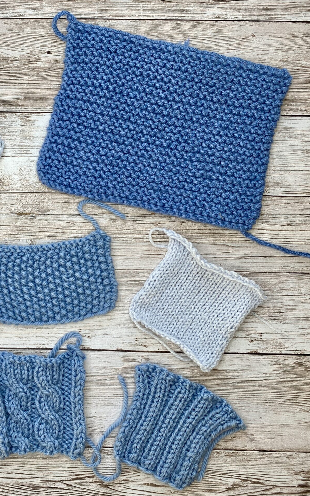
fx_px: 500
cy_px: 249
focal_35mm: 37
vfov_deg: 52.7
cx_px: 40
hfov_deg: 32.9
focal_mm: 4.25
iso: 40
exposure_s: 1/122
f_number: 1.8
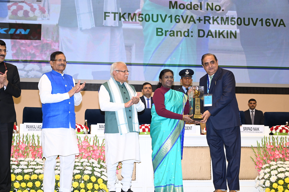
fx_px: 425
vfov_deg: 25.5
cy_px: 96
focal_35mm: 53
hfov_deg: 37.5
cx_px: 144
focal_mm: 53
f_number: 4
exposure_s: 1/125
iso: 500
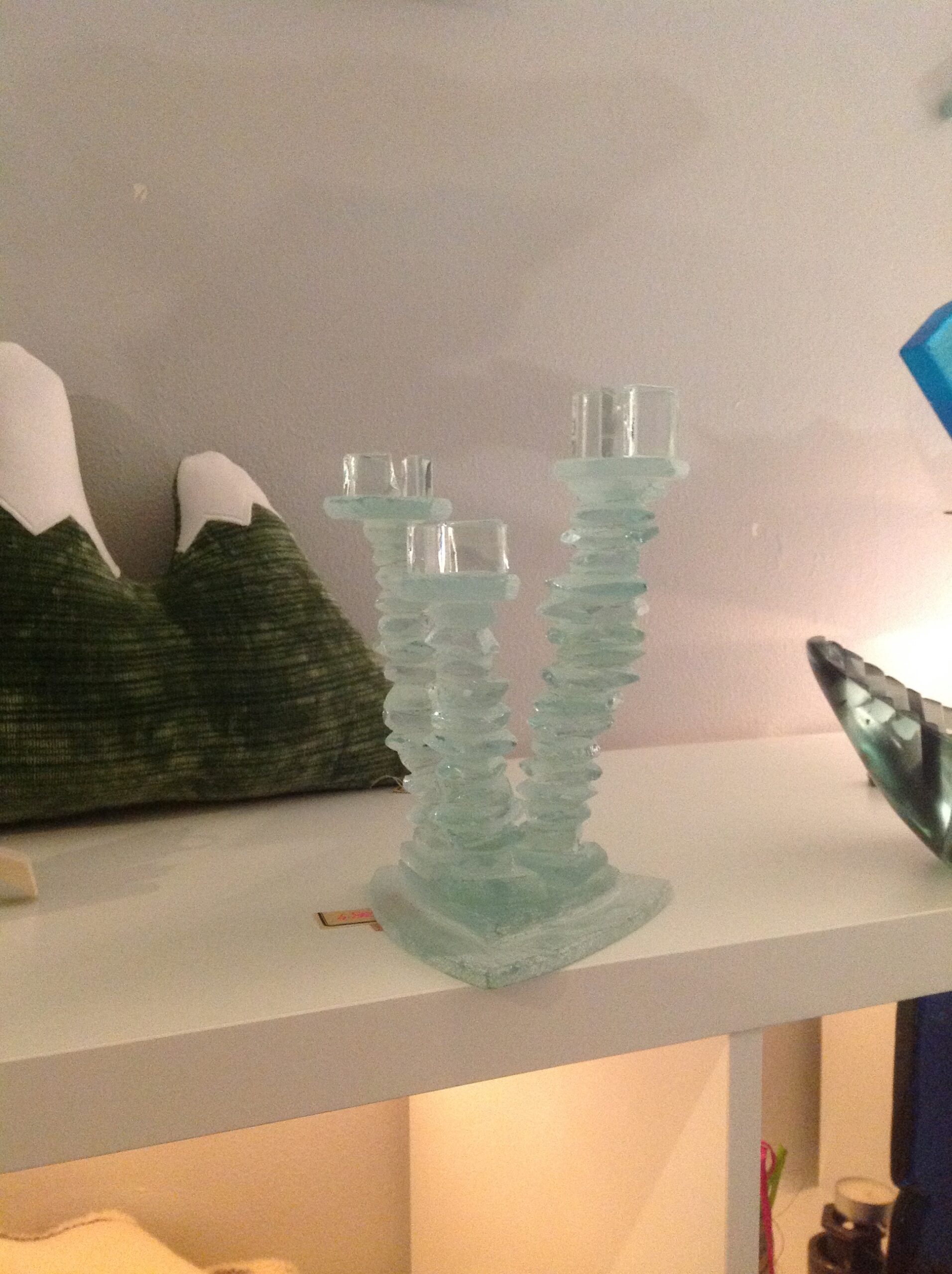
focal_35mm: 35
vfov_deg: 52.7
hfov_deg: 40.6
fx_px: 1287
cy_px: 637
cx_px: 476
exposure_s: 1/17
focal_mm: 4.28
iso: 400
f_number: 2.4
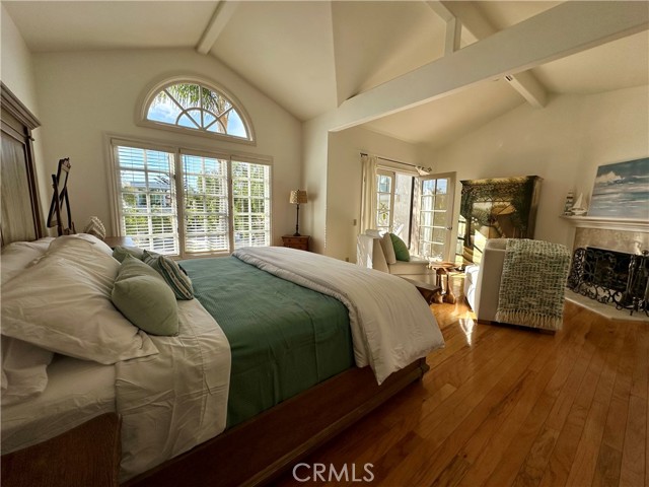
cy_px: 244
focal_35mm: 14
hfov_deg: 102.1
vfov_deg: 85.7
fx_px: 262
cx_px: 324
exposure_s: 1/1276
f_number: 2.2
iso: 40
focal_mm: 2.22
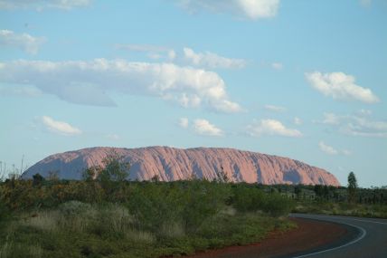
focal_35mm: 141
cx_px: 194
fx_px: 1515
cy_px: 129
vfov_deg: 9.7
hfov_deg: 14.6
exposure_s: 1/350
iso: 100
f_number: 4.8
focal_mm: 94
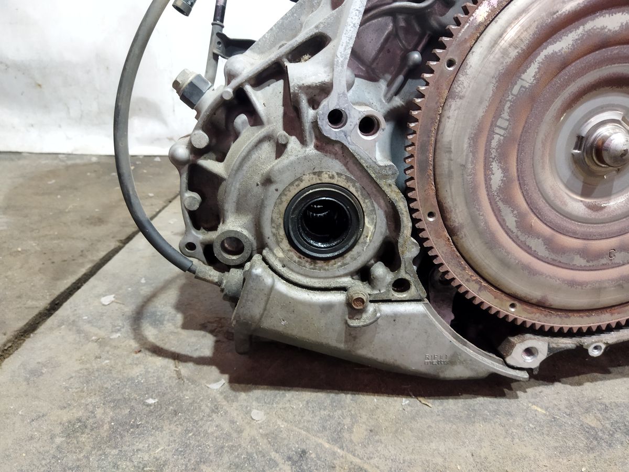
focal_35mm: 27
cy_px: 236
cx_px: 314
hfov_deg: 65.3
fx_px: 491
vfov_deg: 51.4
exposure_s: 1/25
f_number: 1.79
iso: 334
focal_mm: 4.71
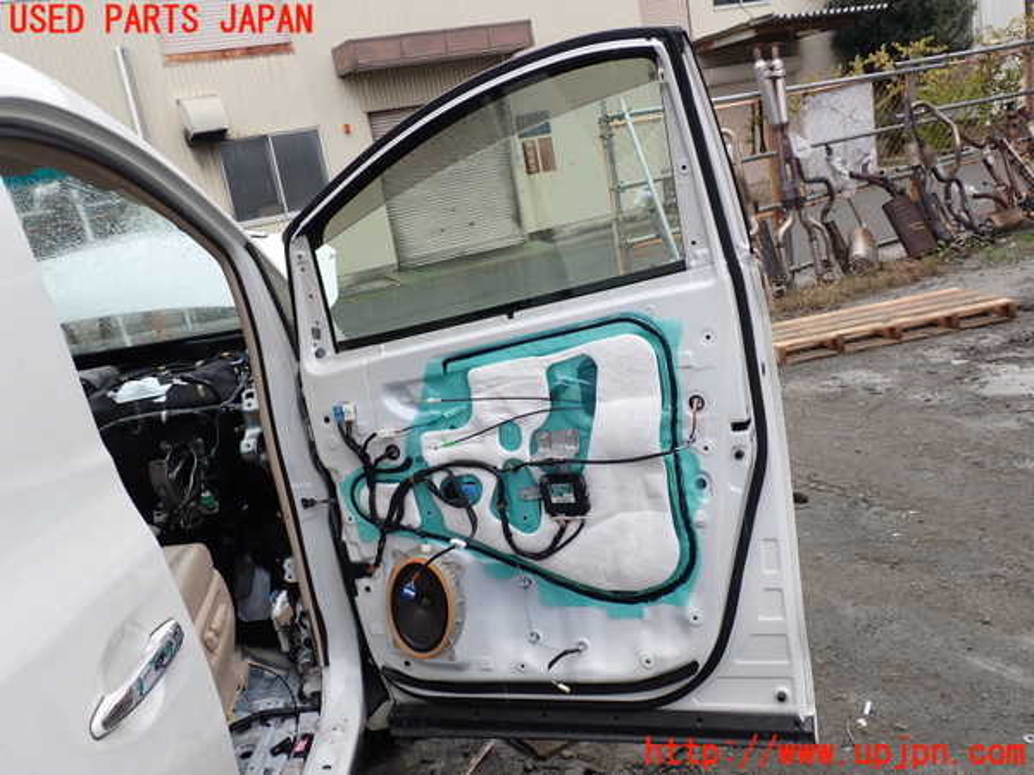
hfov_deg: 60.0
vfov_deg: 46.8
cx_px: 517
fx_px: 896
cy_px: 388
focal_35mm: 30
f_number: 3.2
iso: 100
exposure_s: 1/320
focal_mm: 5.4
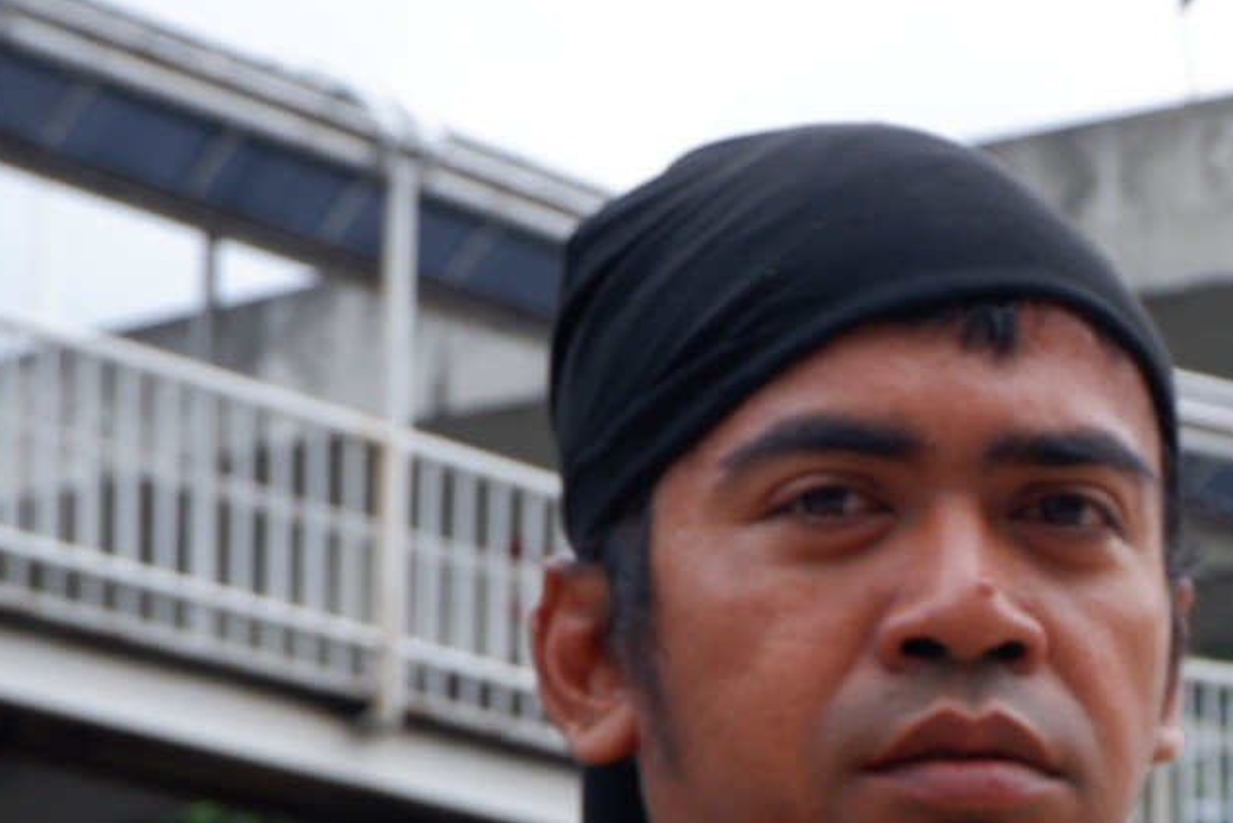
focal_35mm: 123
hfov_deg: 16.1
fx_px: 4214
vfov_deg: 10.9
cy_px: 1037
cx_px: 1386
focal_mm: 29.6
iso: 250
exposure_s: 1/80
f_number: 7.1
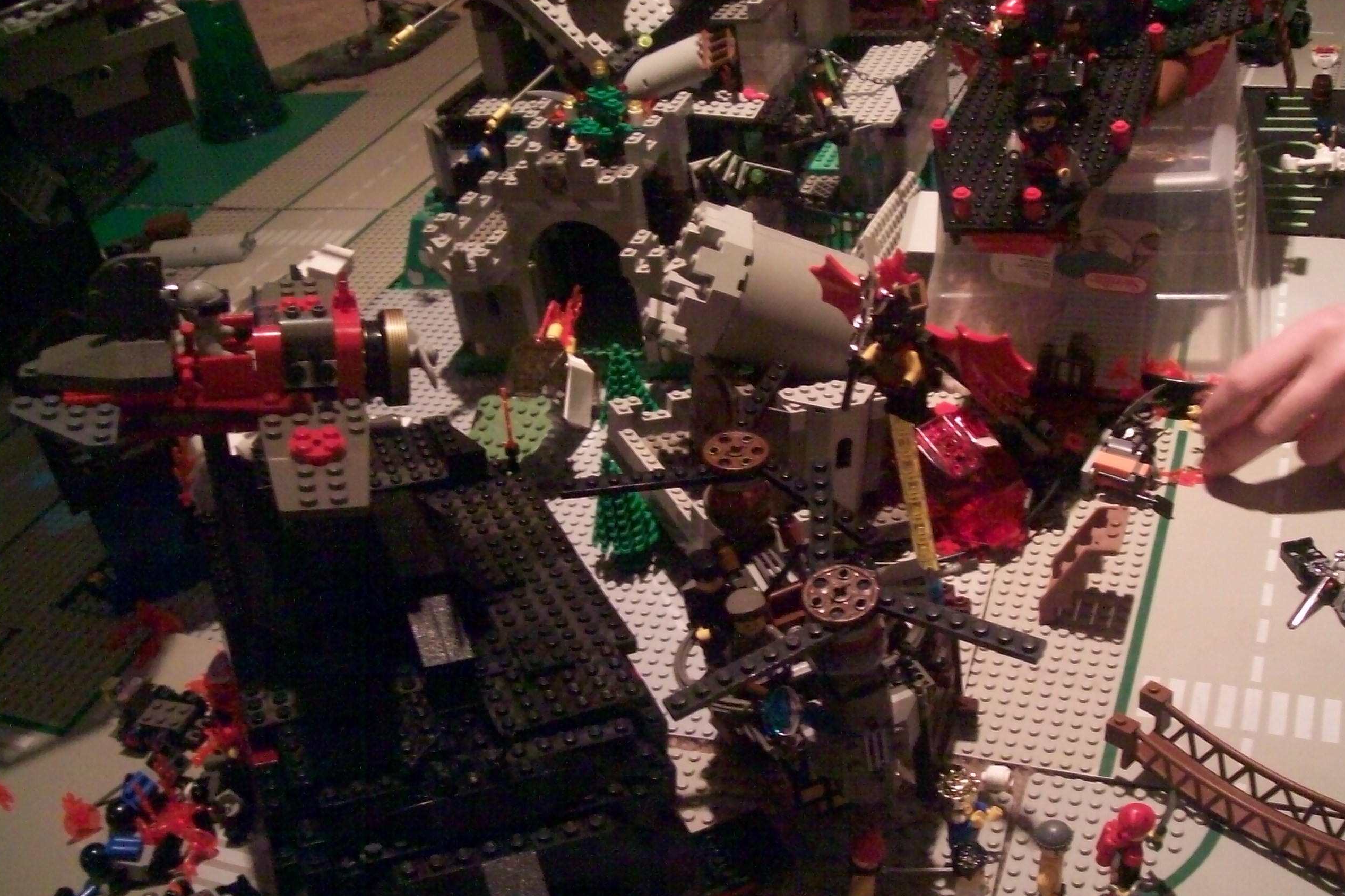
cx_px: 679
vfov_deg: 35.0
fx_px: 1420
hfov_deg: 50.7
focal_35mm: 38
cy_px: 471
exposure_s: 1/8
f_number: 2.7
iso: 160
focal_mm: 6
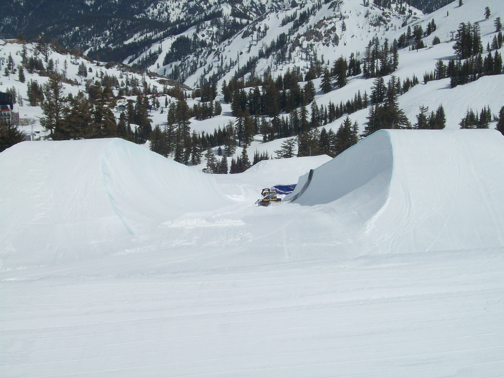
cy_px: 189
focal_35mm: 56
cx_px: 252
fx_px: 815
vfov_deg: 26.1
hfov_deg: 34.3
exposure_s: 1/1401
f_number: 6
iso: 80
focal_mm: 9.4
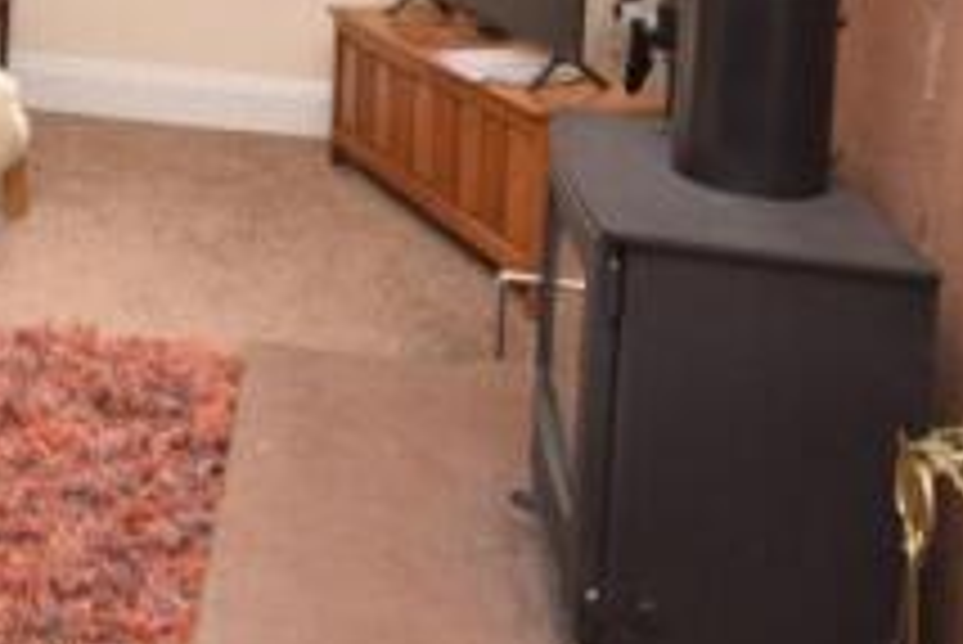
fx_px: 1231
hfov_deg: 39.3
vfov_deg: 25.0
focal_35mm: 46
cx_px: 79
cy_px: -214
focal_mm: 10
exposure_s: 1/60
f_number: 4
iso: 100
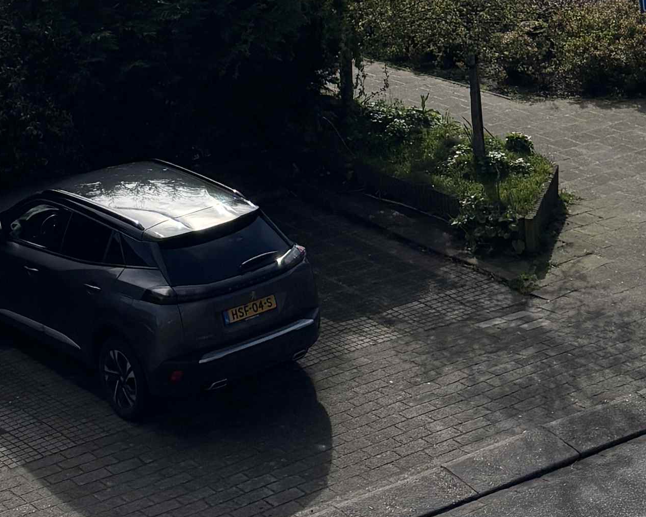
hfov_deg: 16.8
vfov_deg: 12.8
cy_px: -278
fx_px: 2179
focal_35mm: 114
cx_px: 191
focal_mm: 5.96
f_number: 1.6
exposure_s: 1/10989
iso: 50
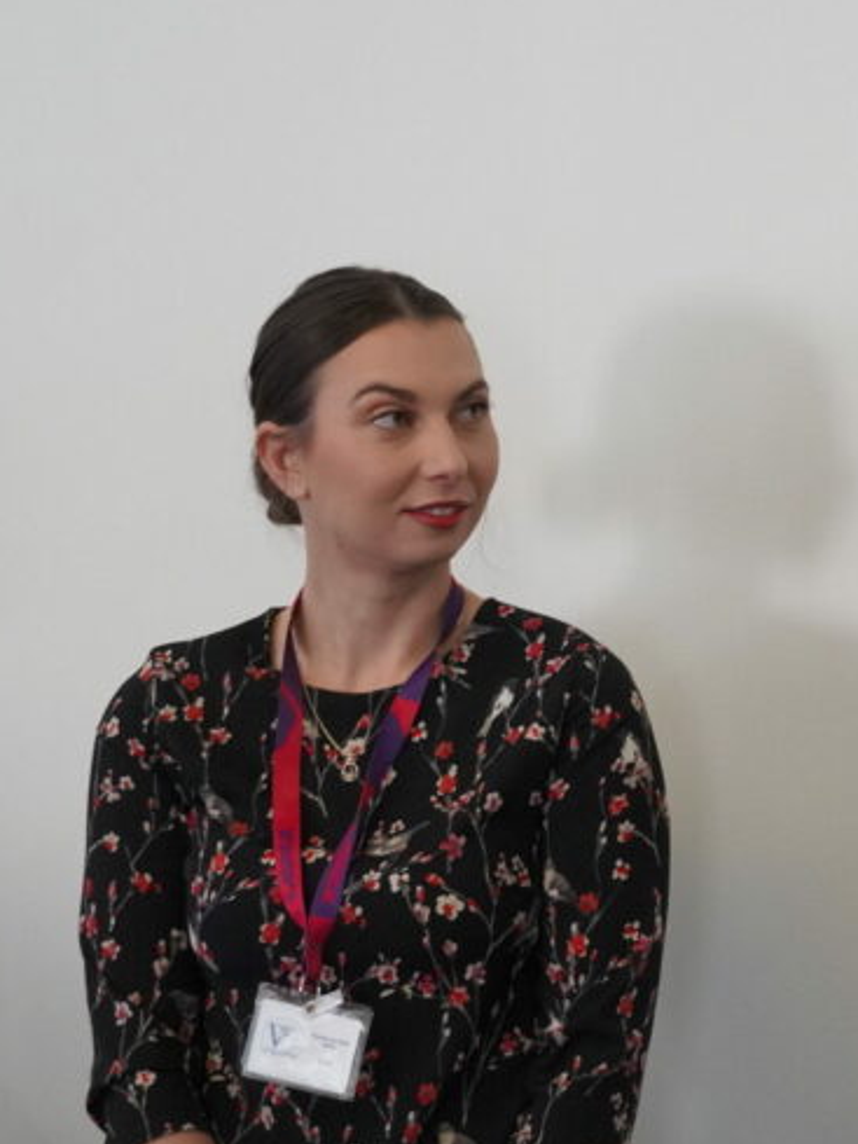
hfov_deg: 10.1
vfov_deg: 13.6
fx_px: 4790
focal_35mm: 145
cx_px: 954
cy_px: 619
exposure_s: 1/160
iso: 3200
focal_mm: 48
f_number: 5
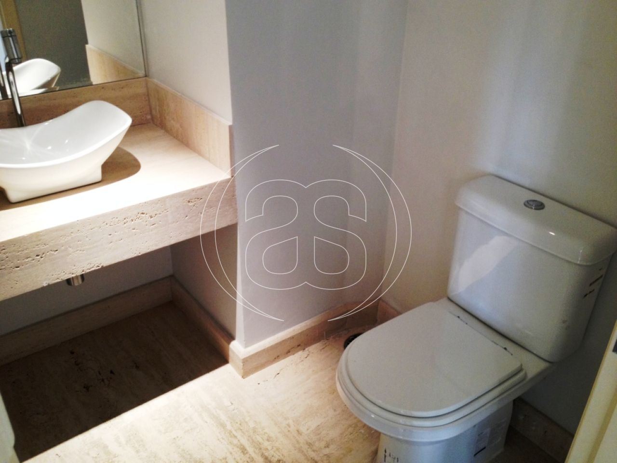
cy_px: 232
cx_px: 308
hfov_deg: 52.6
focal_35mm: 35
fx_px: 624
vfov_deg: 40.7
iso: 100
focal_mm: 4.28
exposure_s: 1/20
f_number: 2.4
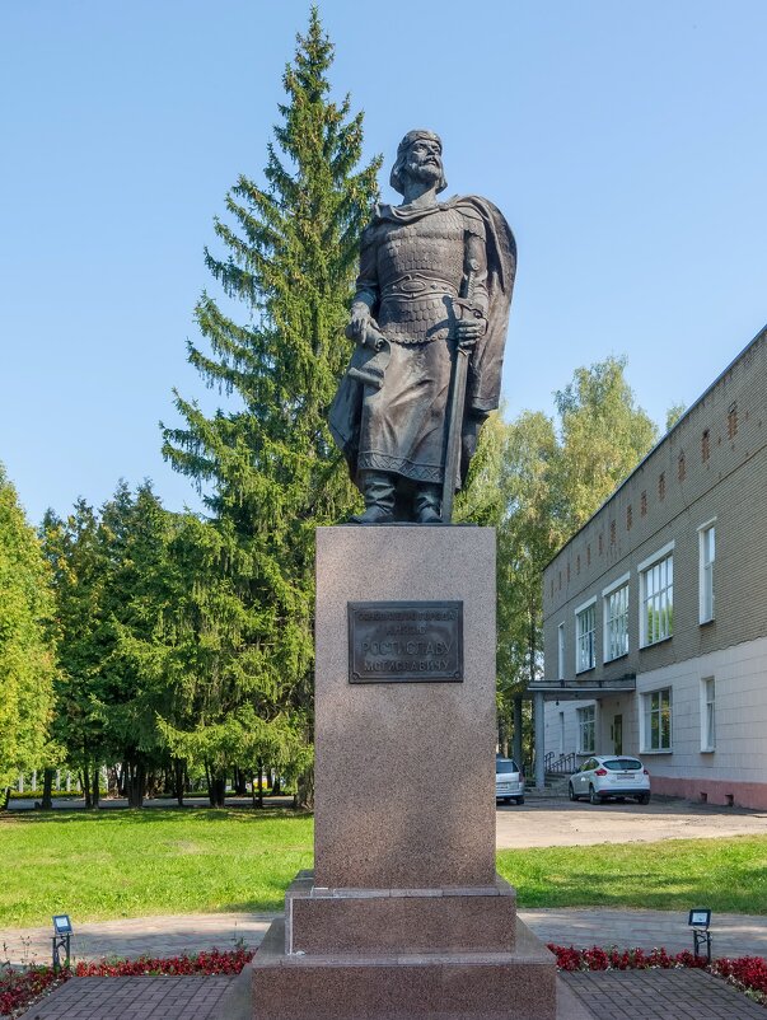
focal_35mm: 36
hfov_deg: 39.7
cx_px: 384
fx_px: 1062
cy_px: 510
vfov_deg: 51.3
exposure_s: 1/500
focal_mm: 18
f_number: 7.1
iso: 200
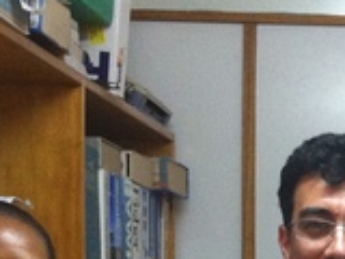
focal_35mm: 140
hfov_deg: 13.5
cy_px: 475
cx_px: 468
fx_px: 1395
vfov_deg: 10.0
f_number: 2.8
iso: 250
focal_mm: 3.85
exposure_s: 1/17
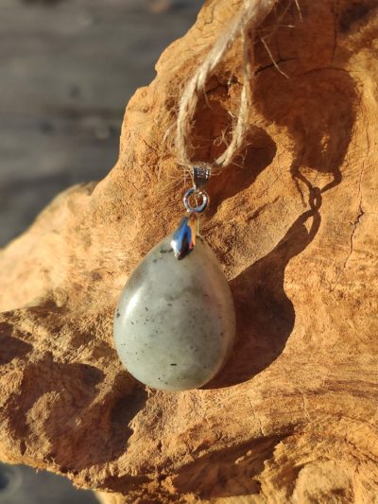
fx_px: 378
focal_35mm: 26
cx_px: 189
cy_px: 252
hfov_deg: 53.1
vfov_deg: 67.3
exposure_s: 1/628
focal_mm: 4.77
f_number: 1.75
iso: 112
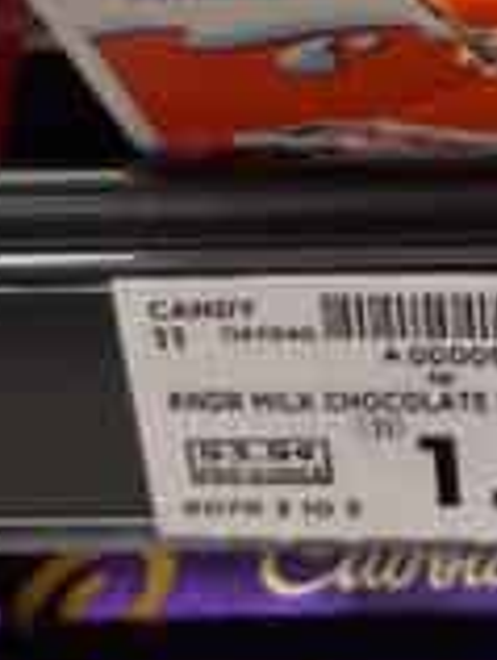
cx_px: 969
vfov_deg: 10.3
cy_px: -877
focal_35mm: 168
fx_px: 3207
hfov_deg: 8.4
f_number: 1.6
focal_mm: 4.2
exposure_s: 1/61
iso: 40
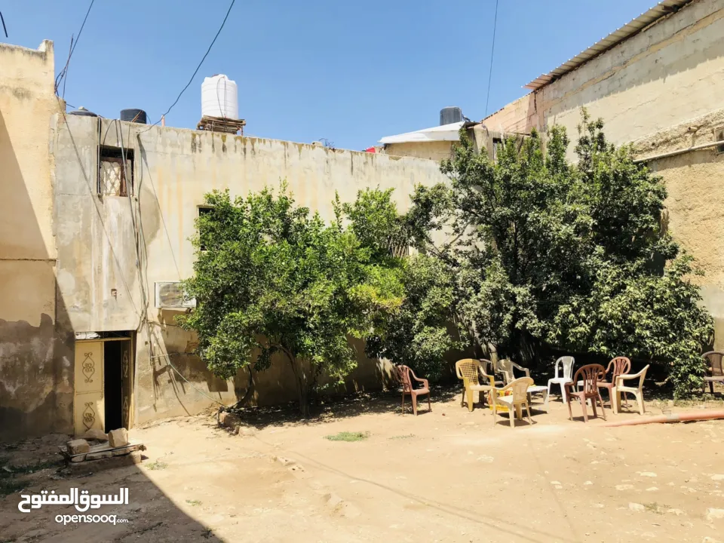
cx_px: 362
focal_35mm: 28
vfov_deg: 49.7
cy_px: 272
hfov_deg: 63.4
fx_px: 586
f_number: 1.8
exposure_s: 1/1779
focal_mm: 3.99
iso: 20
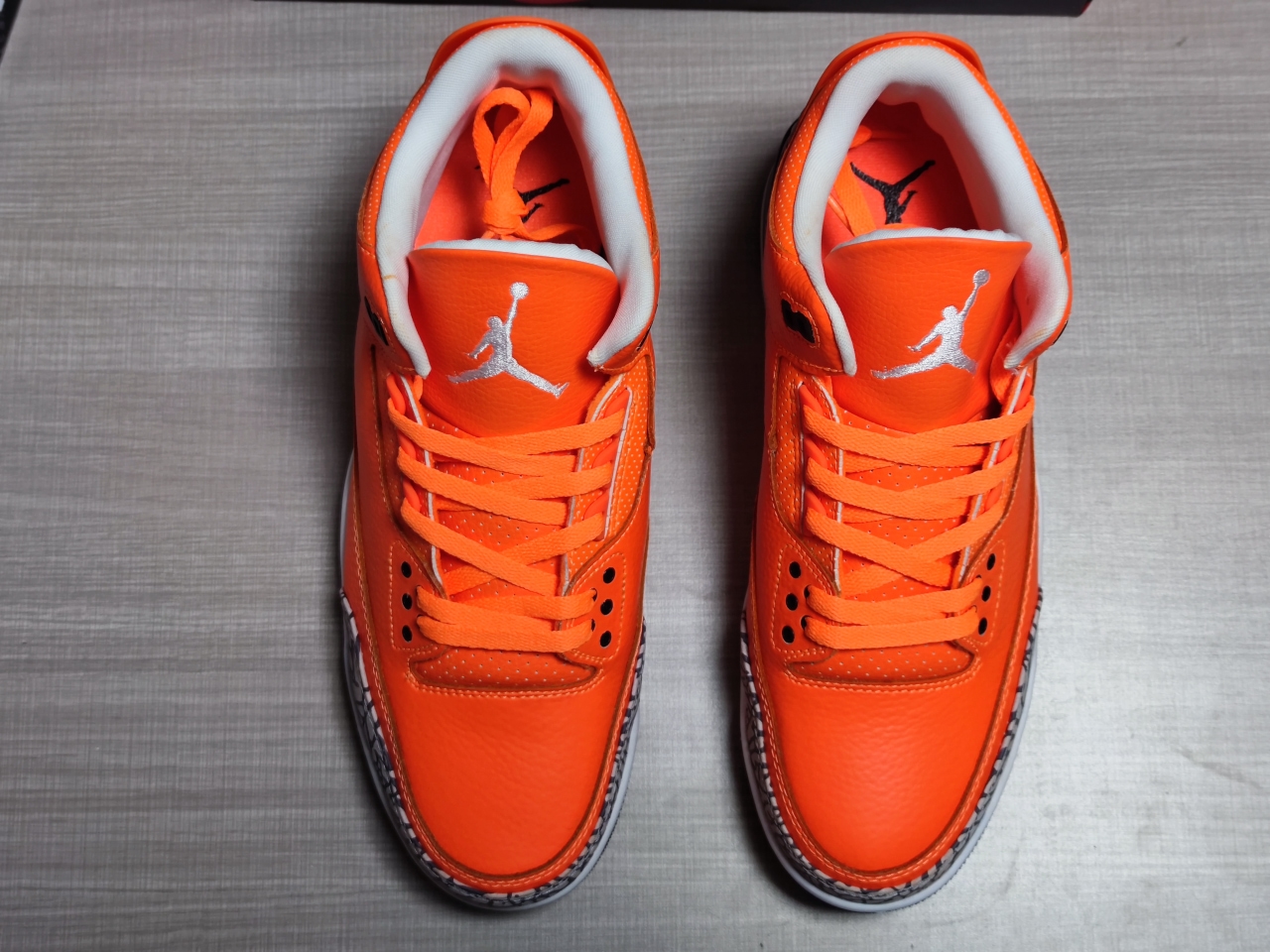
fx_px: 1761
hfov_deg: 39.7
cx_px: 635
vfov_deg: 30.3
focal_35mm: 48
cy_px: 476
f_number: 1.69
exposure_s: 1/100
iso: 233
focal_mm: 6.72
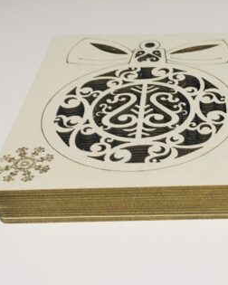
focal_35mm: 54
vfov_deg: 34.7
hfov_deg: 27.0
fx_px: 455
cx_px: 211
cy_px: 149
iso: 100
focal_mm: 4.15
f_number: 2.2
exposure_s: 1/33
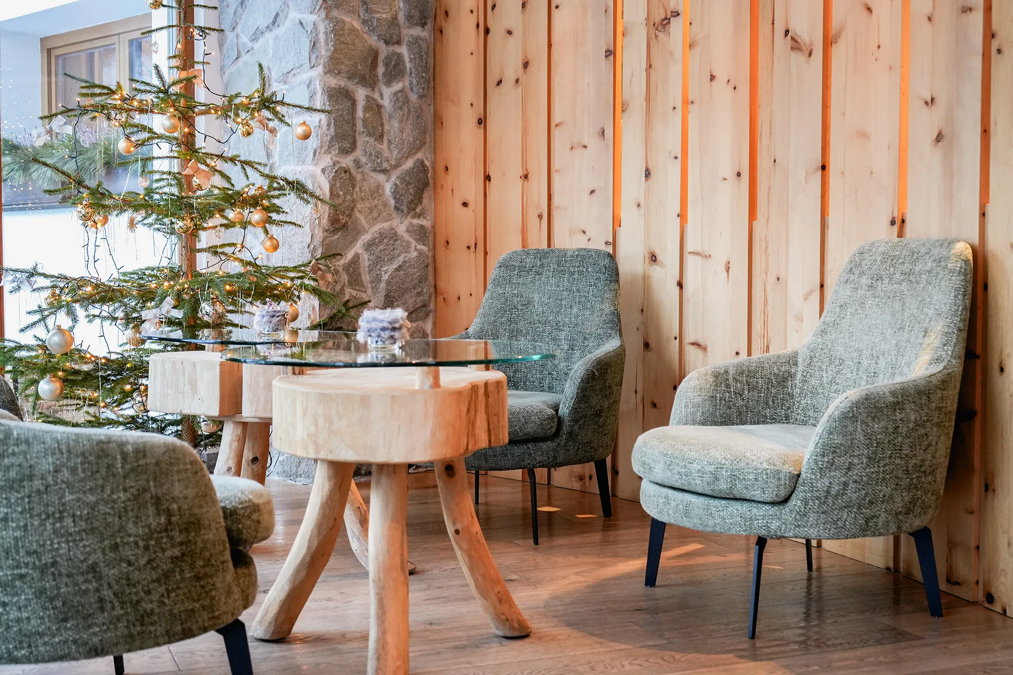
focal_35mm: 44
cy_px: 338
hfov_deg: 44.5
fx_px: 1238
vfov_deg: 30.5
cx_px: 506
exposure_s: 1/50
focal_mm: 44
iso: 2000
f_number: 4.5
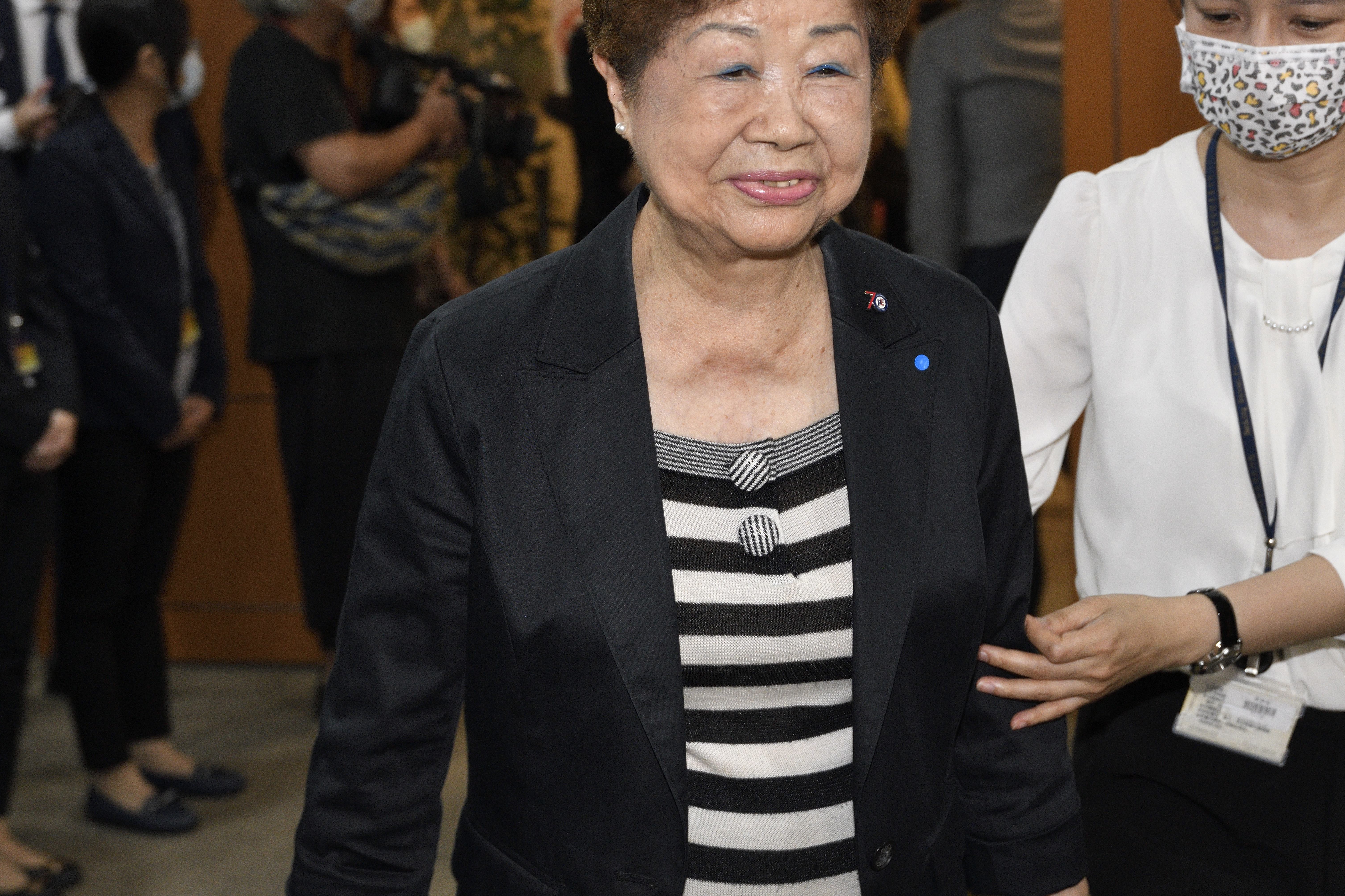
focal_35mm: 71
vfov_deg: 19.1
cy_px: 320
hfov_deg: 28.4
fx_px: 2652
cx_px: 713
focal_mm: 52
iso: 1600
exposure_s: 1/160
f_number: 4.5
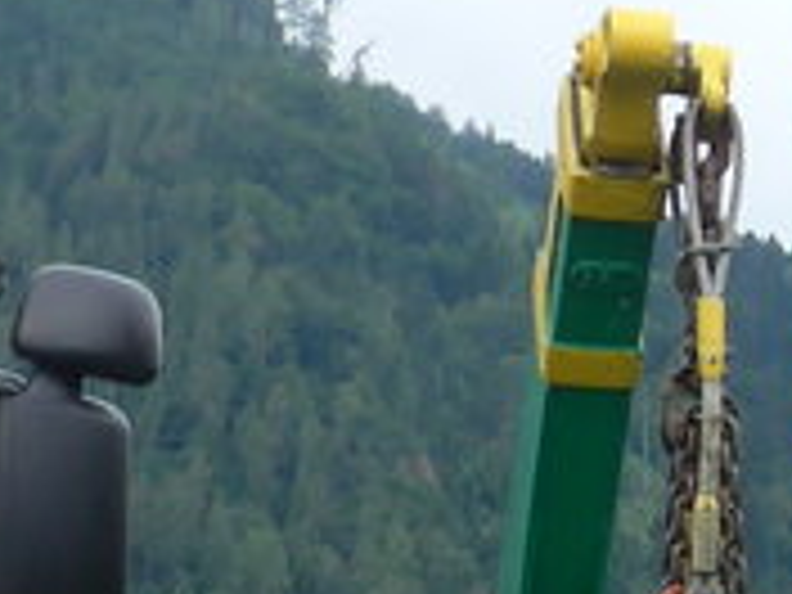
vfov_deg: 6.3
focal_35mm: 232
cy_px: 914
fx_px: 5308
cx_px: 2120
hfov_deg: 7.7
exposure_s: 1/500
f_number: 2.8
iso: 80
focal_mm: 7
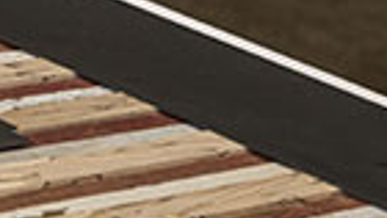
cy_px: 36
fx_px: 2300
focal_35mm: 224
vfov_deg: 5.4
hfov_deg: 9.3
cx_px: 589
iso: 400
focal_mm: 40
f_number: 4
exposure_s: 1/250
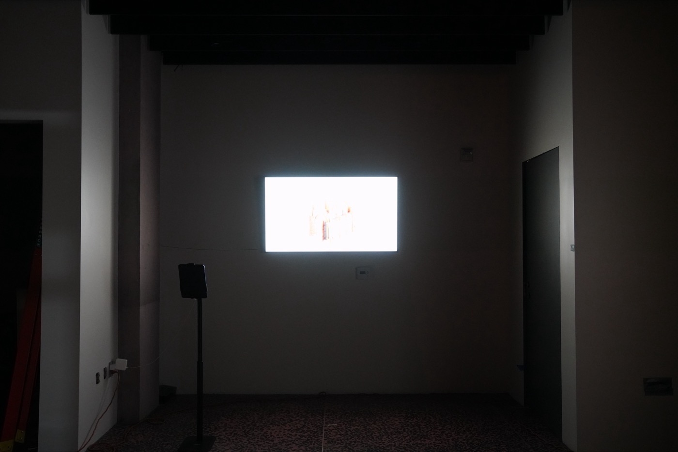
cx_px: 339
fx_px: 622
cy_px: 226
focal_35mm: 33
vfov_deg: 40.0
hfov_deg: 57.2
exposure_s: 1/60
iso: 6400
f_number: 4
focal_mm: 33
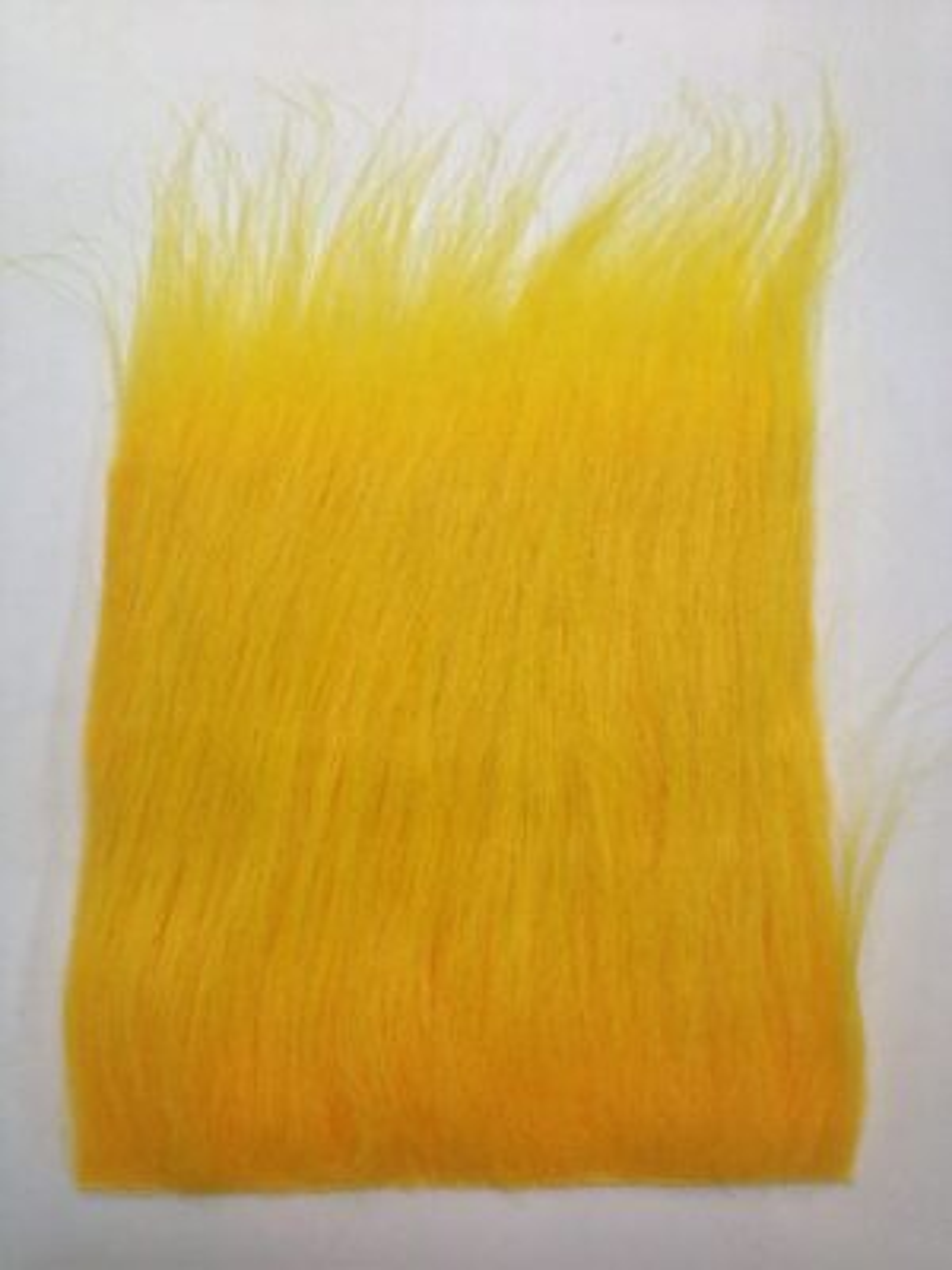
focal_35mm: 33
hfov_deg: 42.9
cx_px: 476
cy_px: 635
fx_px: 1210
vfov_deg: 55.4
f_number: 2.4
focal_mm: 4.12
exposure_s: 1/33
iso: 64
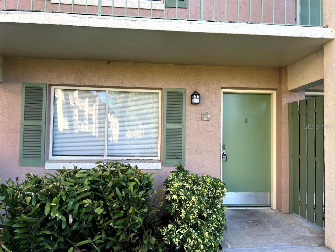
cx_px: 168
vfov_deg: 53.1
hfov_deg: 67.3
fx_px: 252
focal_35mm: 26
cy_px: 126
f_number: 1.5
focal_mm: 5.7
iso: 50
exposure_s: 1/301
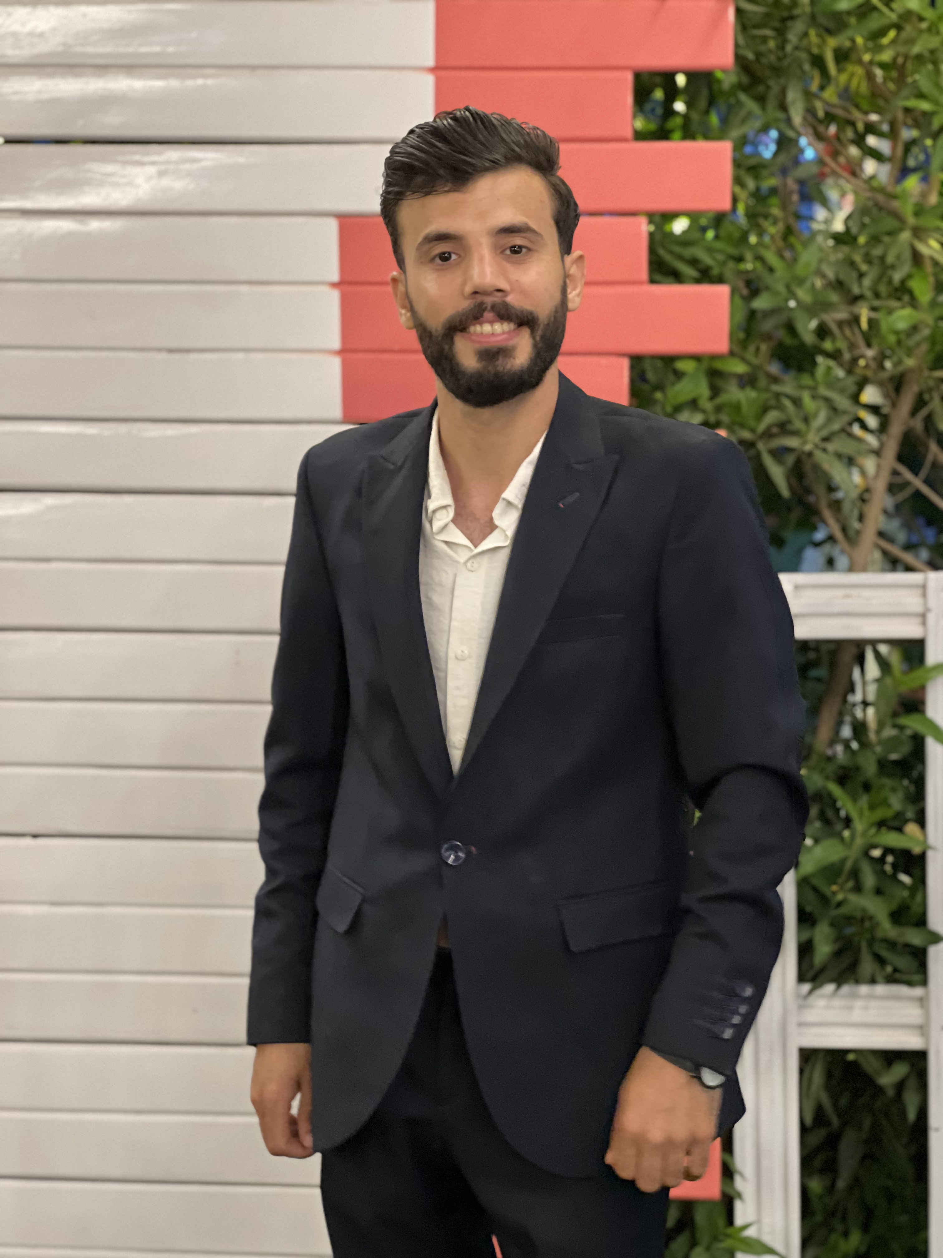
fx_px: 2797
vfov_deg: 25.3
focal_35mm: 77
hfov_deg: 19.1
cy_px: 629
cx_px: 472
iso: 500
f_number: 2.8
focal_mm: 9
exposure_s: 1/15
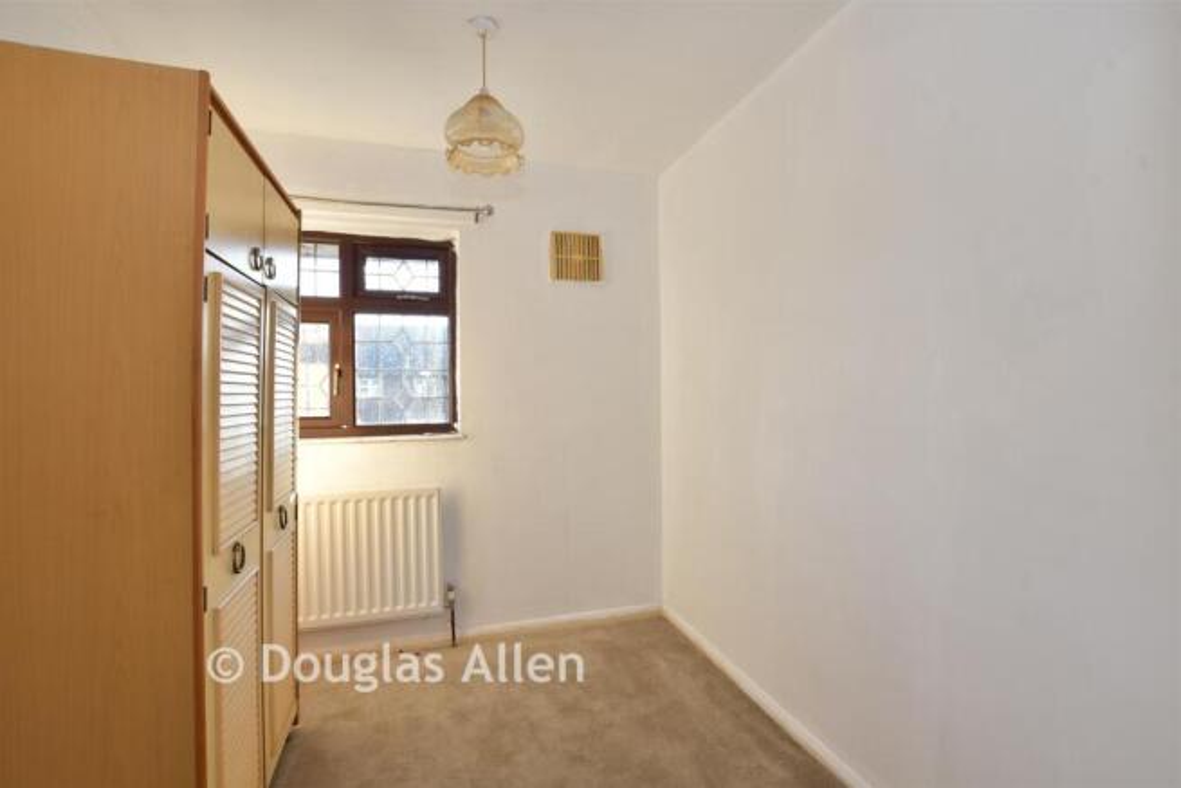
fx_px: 492
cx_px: 590
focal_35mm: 15
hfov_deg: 100.4
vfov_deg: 77.4
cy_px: 394
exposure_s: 1/13
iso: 125
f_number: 8
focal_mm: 10
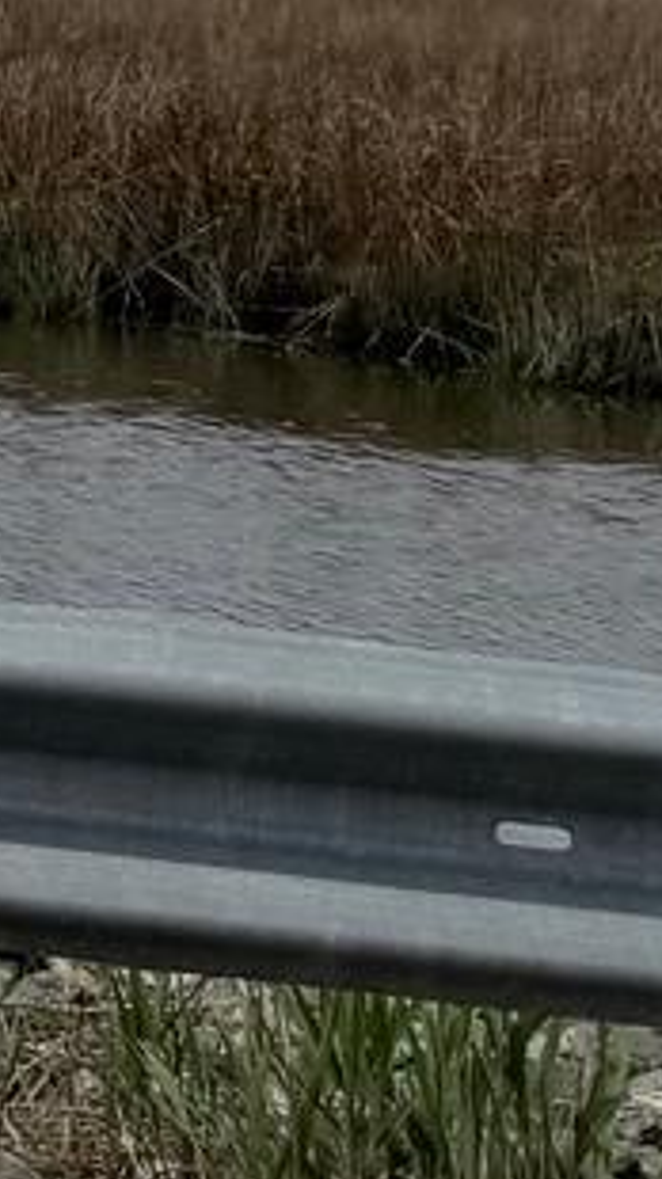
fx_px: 5408
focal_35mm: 173
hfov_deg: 5.6
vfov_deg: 11.7
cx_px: -2405
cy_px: -799
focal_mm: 6.76
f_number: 1.78
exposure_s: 1/11905
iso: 80
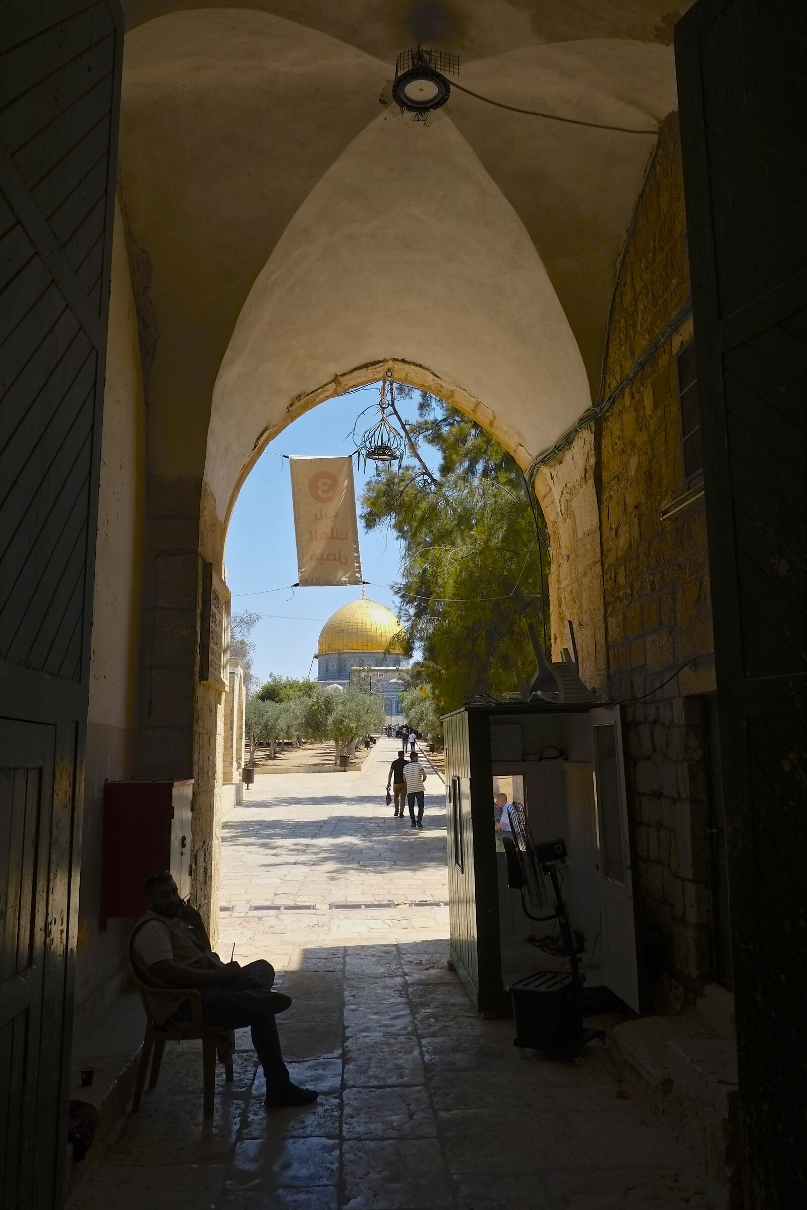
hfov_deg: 47.9
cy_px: 605
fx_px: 908
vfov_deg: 67.4
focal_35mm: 27
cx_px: 404
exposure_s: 1/400
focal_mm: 18
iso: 320
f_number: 8
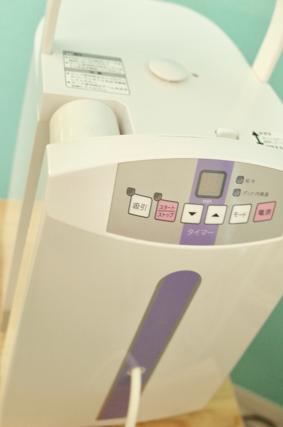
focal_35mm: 40
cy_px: 136
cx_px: 161
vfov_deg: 47.6
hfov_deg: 33.2
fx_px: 474
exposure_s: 1/40
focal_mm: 18.3
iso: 800
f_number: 2.8
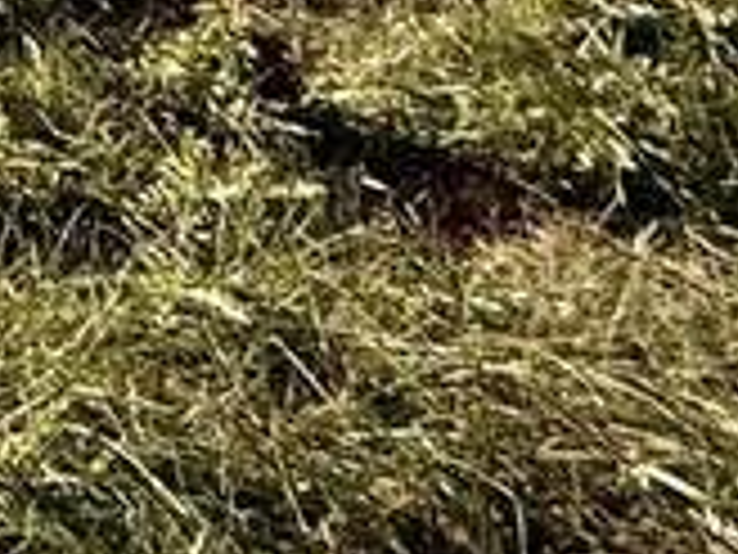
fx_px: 2324
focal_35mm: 109
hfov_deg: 11.9
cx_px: -1332
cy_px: -1022
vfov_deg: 10.4
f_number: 2.2
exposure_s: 1/2717
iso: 50
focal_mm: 2.22
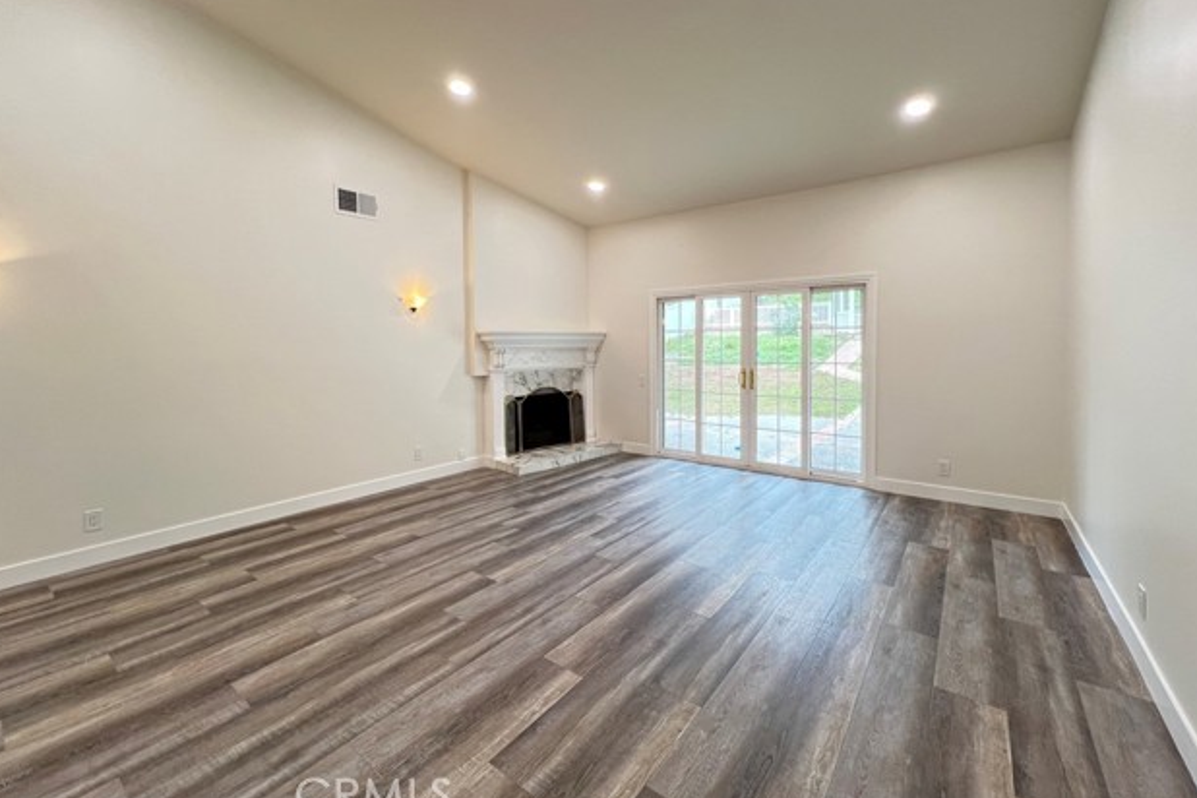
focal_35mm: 14
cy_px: 358
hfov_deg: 104.2
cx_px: 606
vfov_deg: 81.0
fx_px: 465
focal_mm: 1.57
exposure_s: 1/120
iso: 250
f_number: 1.8
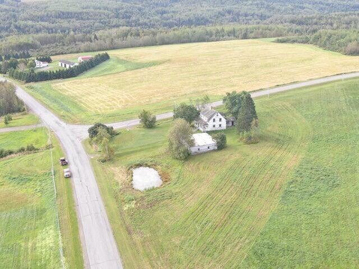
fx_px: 477
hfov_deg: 41.2
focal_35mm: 46
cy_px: 134
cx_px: 180
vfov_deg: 31.5
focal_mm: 8.06
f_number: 3.7
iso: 100
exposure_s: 1/80
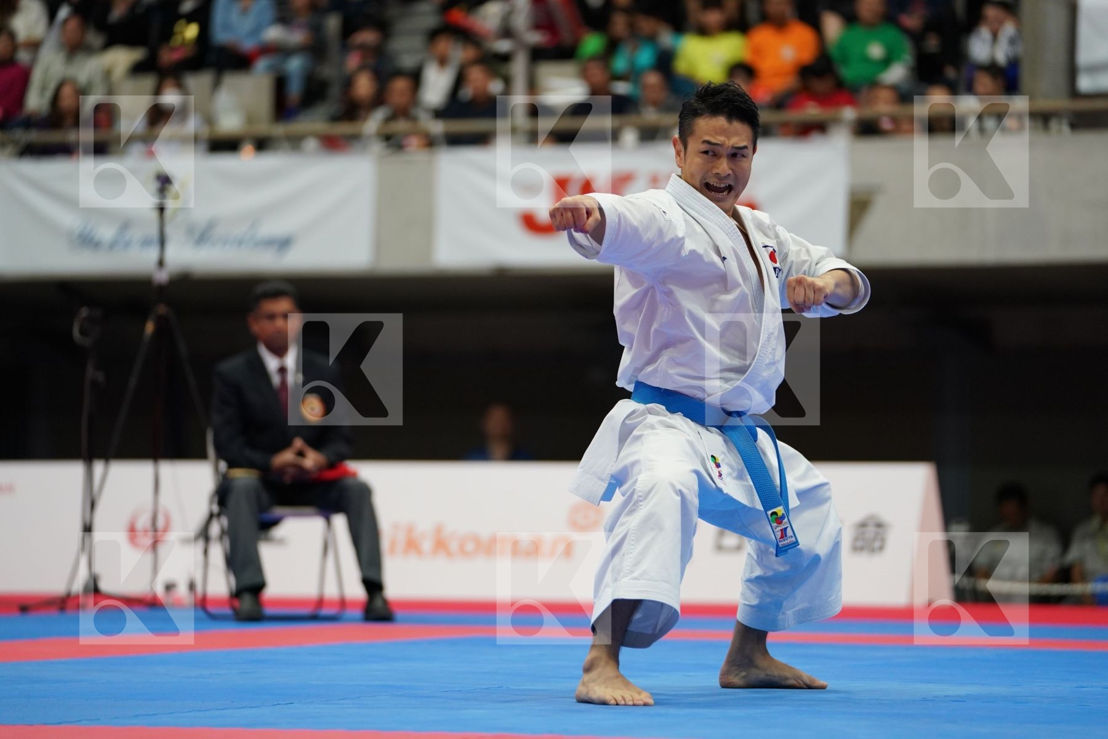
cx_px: 554
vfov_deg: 9.1
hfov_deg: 13.7
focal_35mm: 150
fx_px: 4616
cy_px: 370
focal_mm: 150
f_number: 2.8
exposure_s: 1/500
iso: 1600
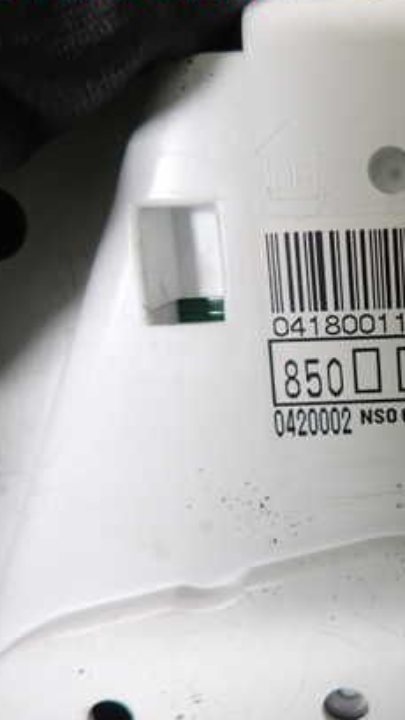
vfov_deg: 50.5
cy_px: 357
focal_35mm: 40
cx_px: 460
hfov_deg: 26.9
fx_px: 764
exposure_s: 1/80
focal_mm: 4.5
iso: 100
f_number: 2
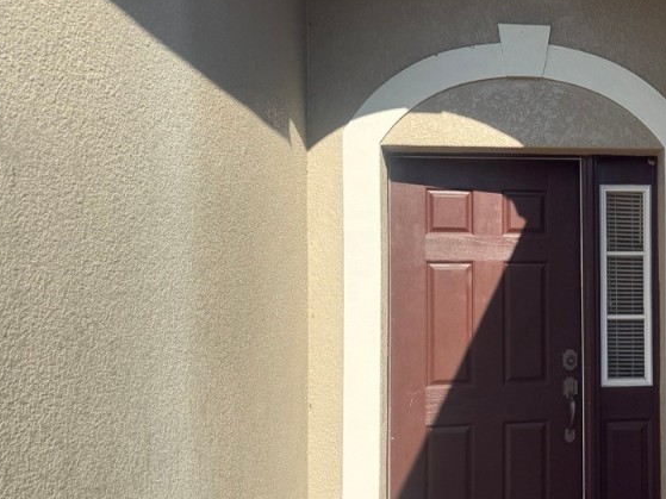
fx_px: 846
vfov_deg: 32.8
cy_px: 289
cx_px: 592
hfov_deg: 40.0
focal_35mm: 44
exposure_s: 1/3759
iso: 80
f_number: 1.78
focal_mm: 6.76
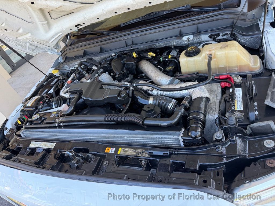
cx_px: 138
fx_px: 191
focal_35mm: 24
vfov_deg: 56.8
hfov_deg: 71.6
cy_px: 103
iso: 100
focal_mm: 6.76
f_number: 1.78
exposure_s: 1/190
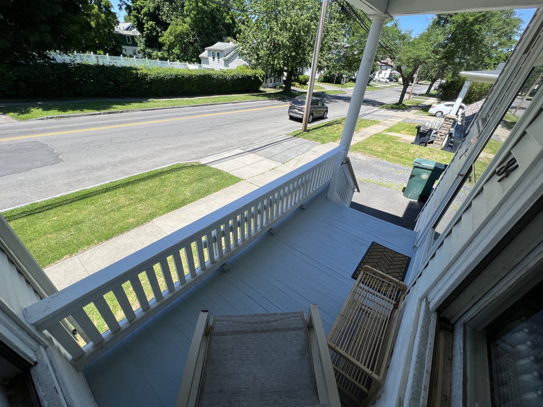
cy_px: 204
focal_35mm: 13
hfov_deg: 106.2
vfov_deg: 89.9
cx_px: 272
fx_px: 204
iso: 32
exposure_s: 1/1096
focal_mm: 1.57
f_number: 1.8
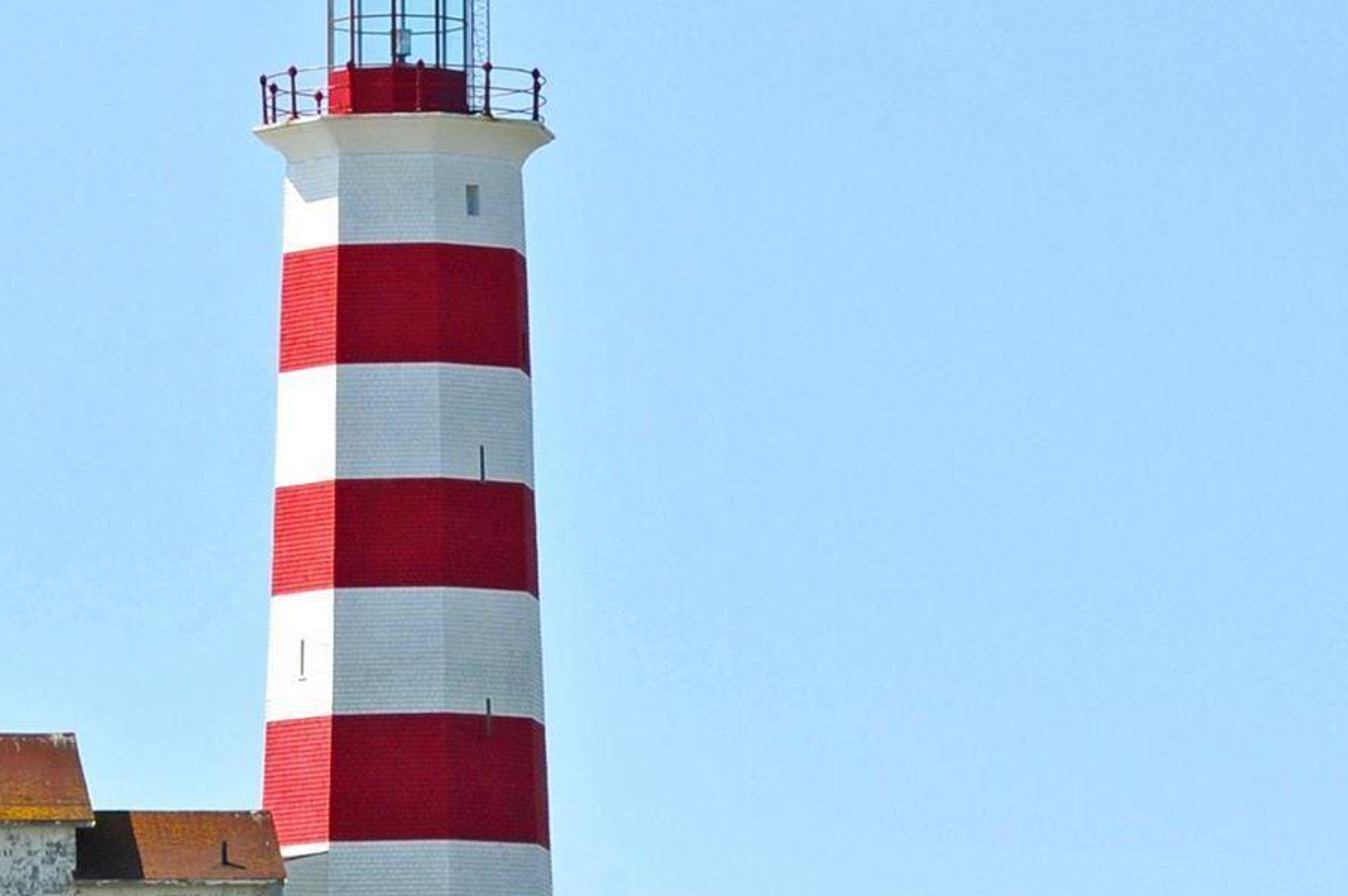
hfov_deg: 6.5
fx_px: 11896
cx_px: 531
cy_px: 932
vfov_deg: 4.3
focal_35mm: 318
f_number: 10
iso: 200
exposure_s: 1/400
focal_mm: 62
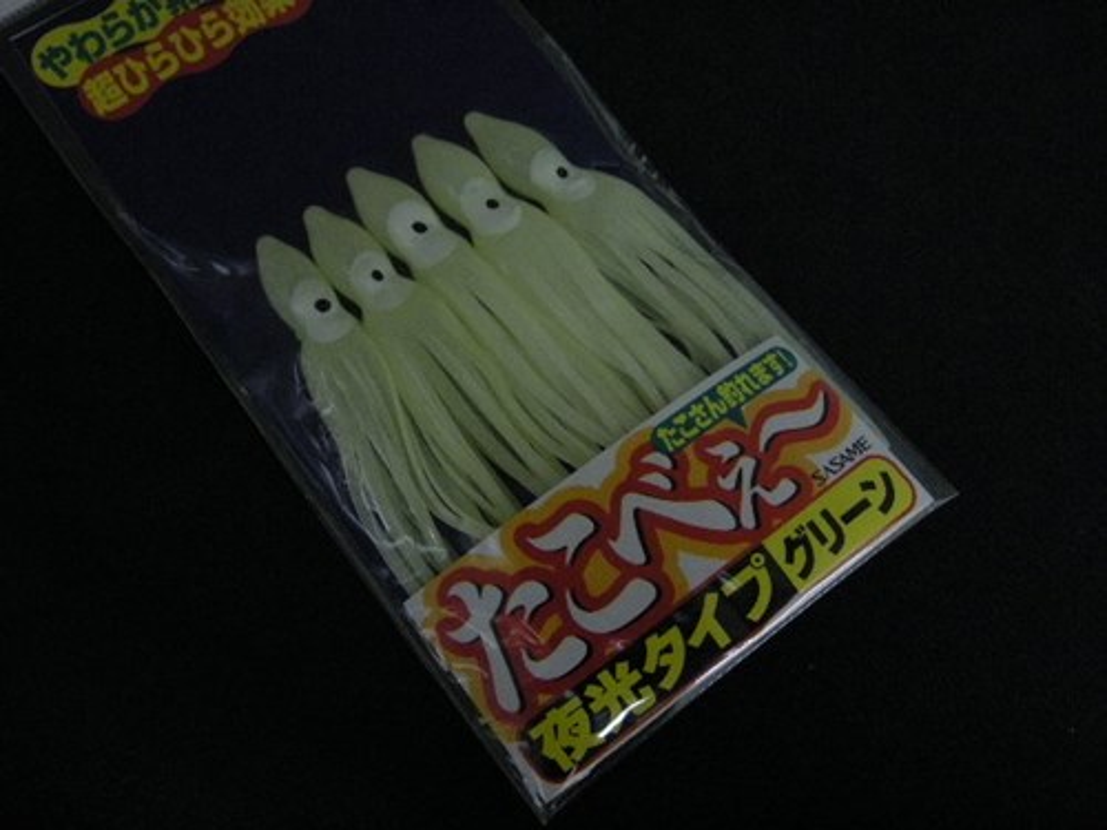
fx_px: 1407
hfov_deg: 42.9
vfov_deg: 32.9
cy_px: 415
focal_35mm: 44
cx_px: 554
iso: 400
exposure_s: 1/98.4
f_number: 3.1
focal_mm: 7.1
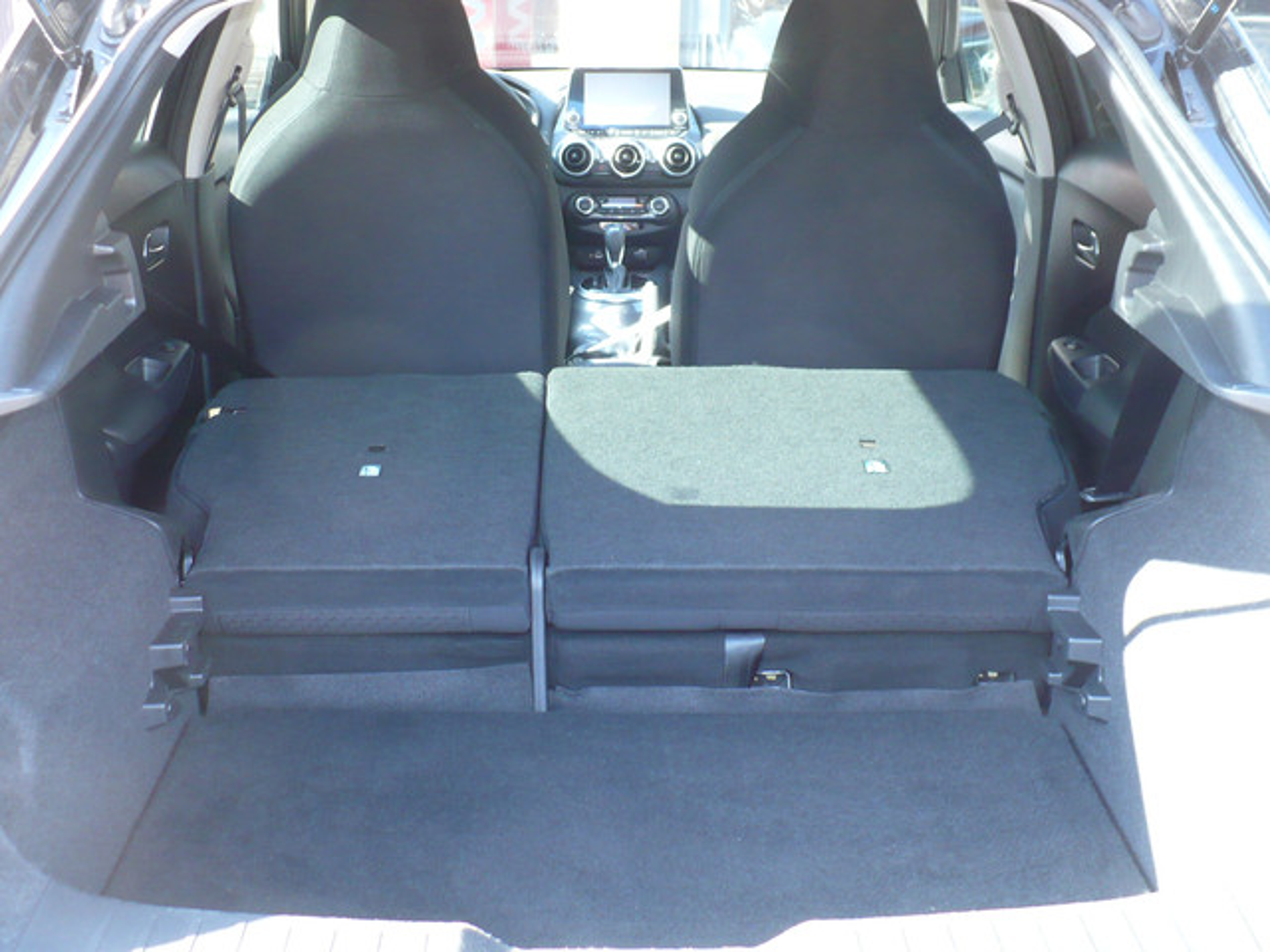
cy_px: 476
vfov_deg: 33.6
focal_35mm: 43
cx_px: 635
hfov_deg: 43.9
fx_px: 1578
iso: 200
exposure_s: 1/30
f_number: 2.8
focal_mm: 6.1
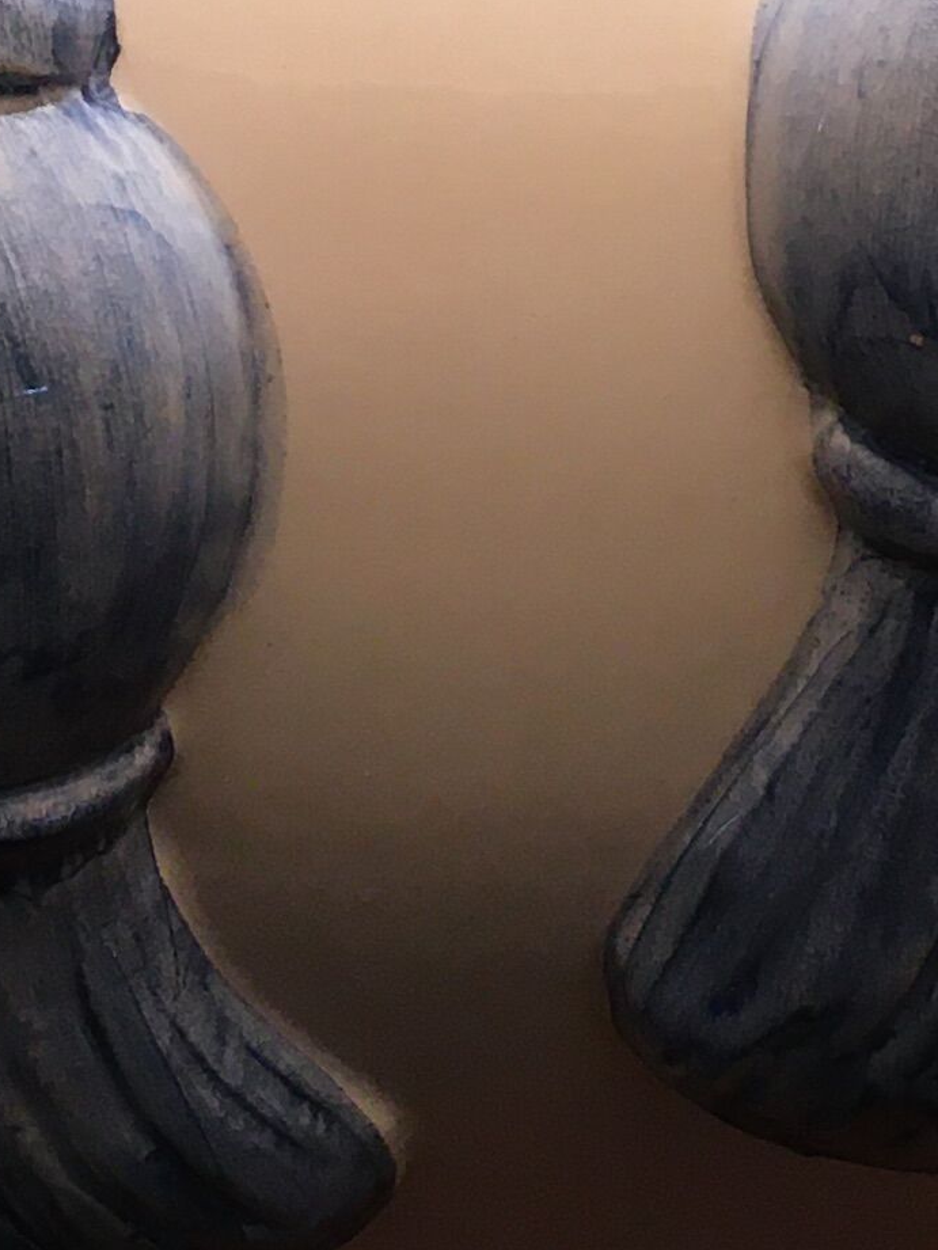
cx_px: 558
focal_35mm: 127
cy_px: 209
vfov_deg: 15.4
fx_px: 4587
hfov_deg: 11.7
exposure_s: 1/33
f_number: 2.2
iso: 32
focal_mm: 4.15
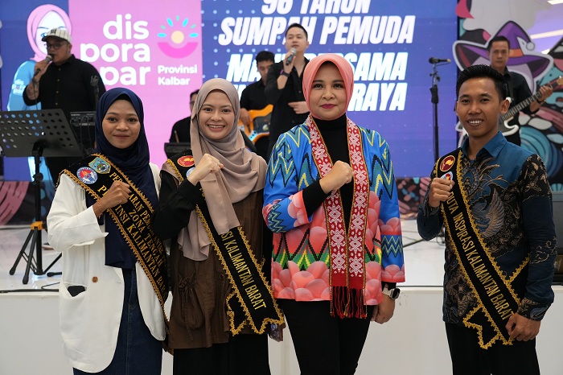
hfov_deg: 42.8
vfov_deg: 29.2
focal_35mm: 46
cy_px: 188
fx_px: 719
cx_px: 282
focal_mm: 46
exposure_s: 1/125
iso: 5000
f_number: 4
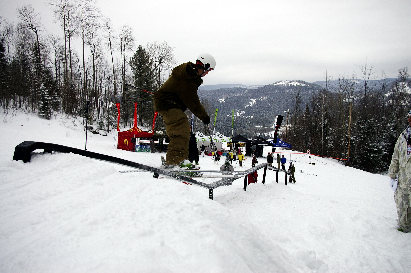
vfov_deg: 41.6
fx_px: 359
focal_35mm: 32
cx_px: 206
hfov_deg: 59.5
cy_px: 136
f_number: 4.5
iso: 200
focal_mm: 21
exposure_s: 1/1500
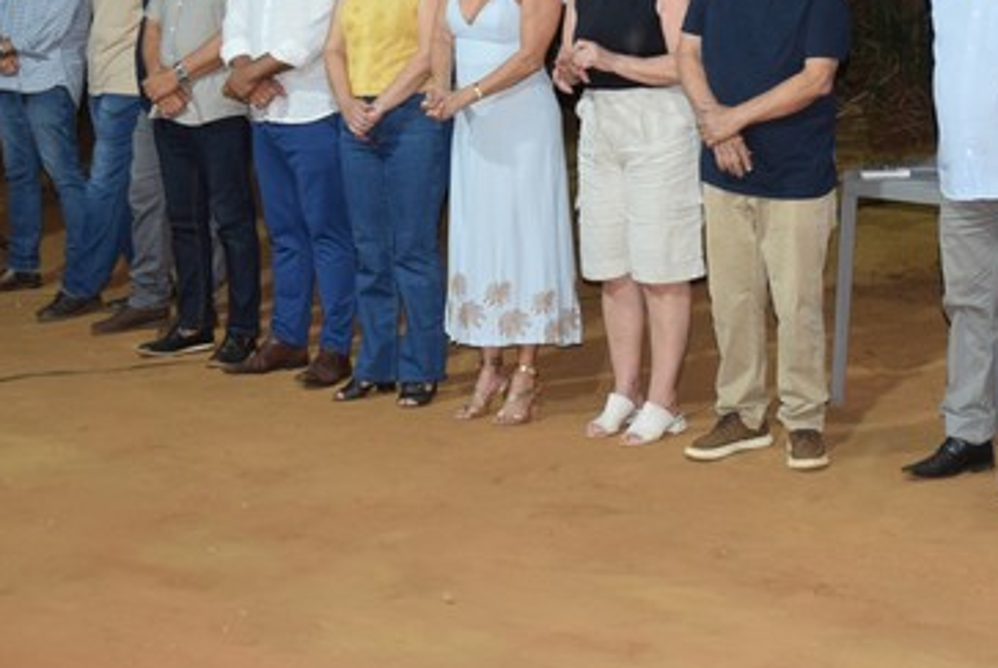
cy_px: 38
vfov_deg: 15.2
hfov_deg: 22.7
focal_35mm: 89
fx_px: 2470
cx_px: 685
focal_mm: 24
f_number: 4.5
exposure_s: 1/80
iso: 800
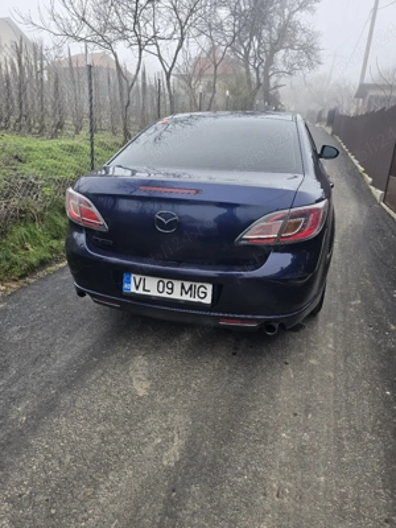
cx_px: 198
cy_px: 264
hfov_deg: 58.9
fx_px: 351
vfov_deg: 73.9
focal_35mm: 23
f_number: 1.7
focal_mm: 6.3
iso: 12
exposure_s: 1/213
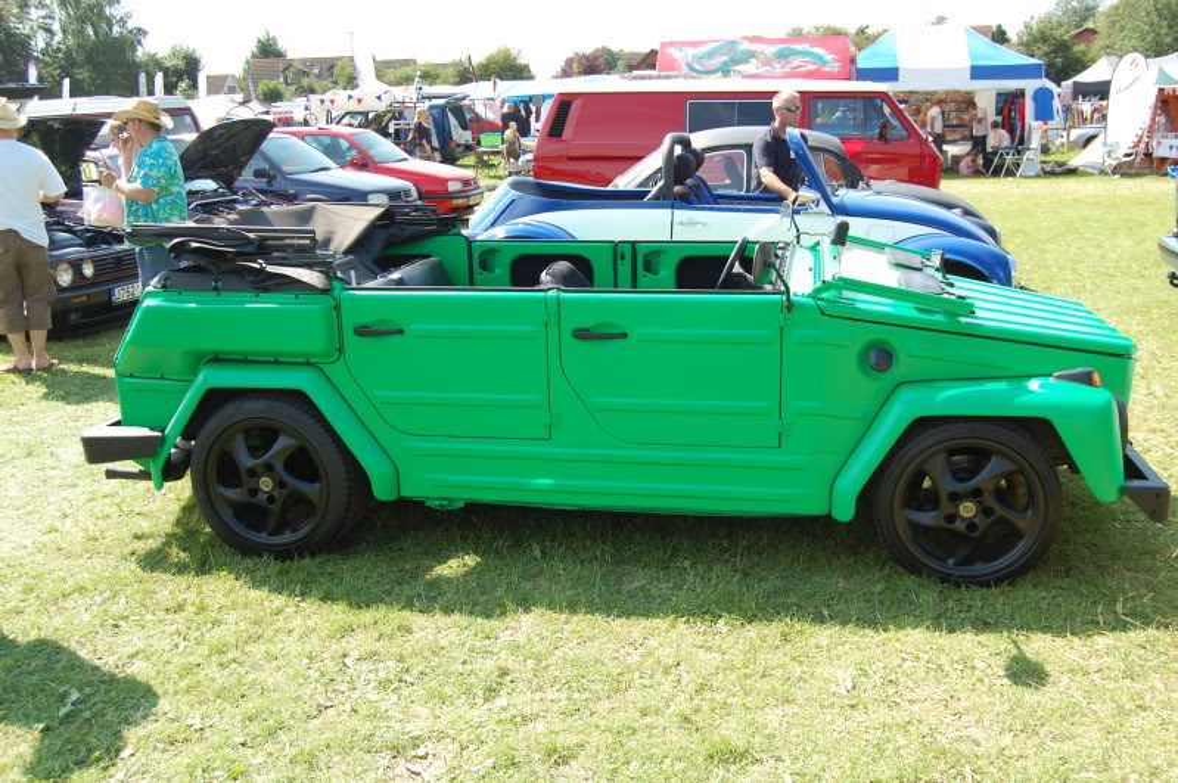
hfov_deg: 55.2
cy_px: 392
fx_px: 1128
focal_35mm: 34
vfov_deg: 38.3
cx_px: 589
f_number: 6.3
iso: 200
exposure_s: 1/160
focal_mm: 23
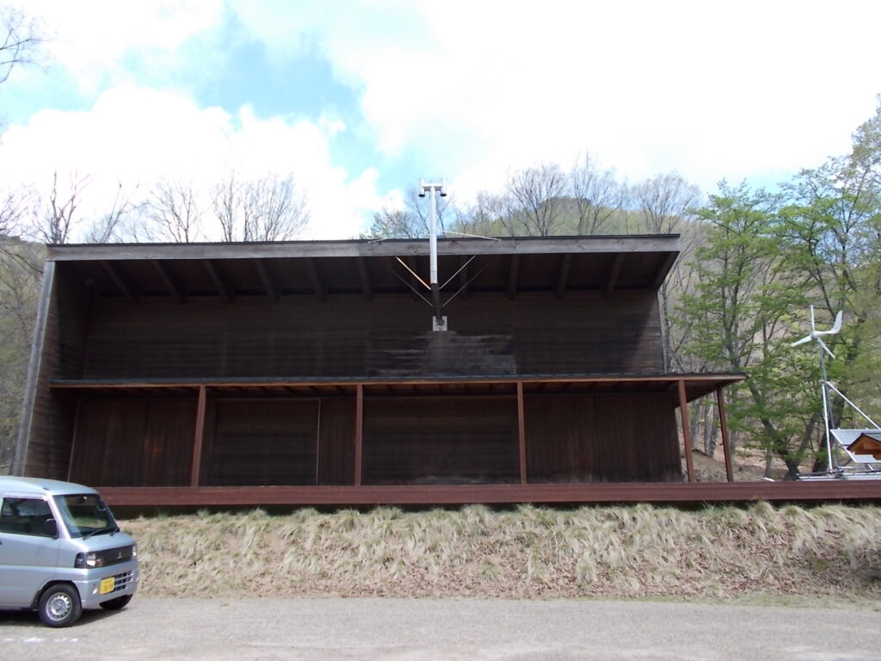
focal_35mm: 26
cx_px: 440
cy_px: 330
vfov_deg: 53.1
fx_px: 662
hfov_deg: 67.3
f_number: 3.2
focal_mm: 4.6
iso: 80
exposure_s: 1/320
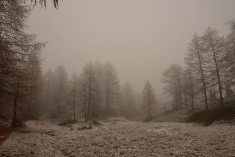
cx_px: 125
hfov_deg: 86.8
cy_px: 92
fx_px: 124
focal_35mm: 19
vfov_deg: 64.2
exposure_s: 1/50
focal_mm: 16
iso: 90
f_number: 11
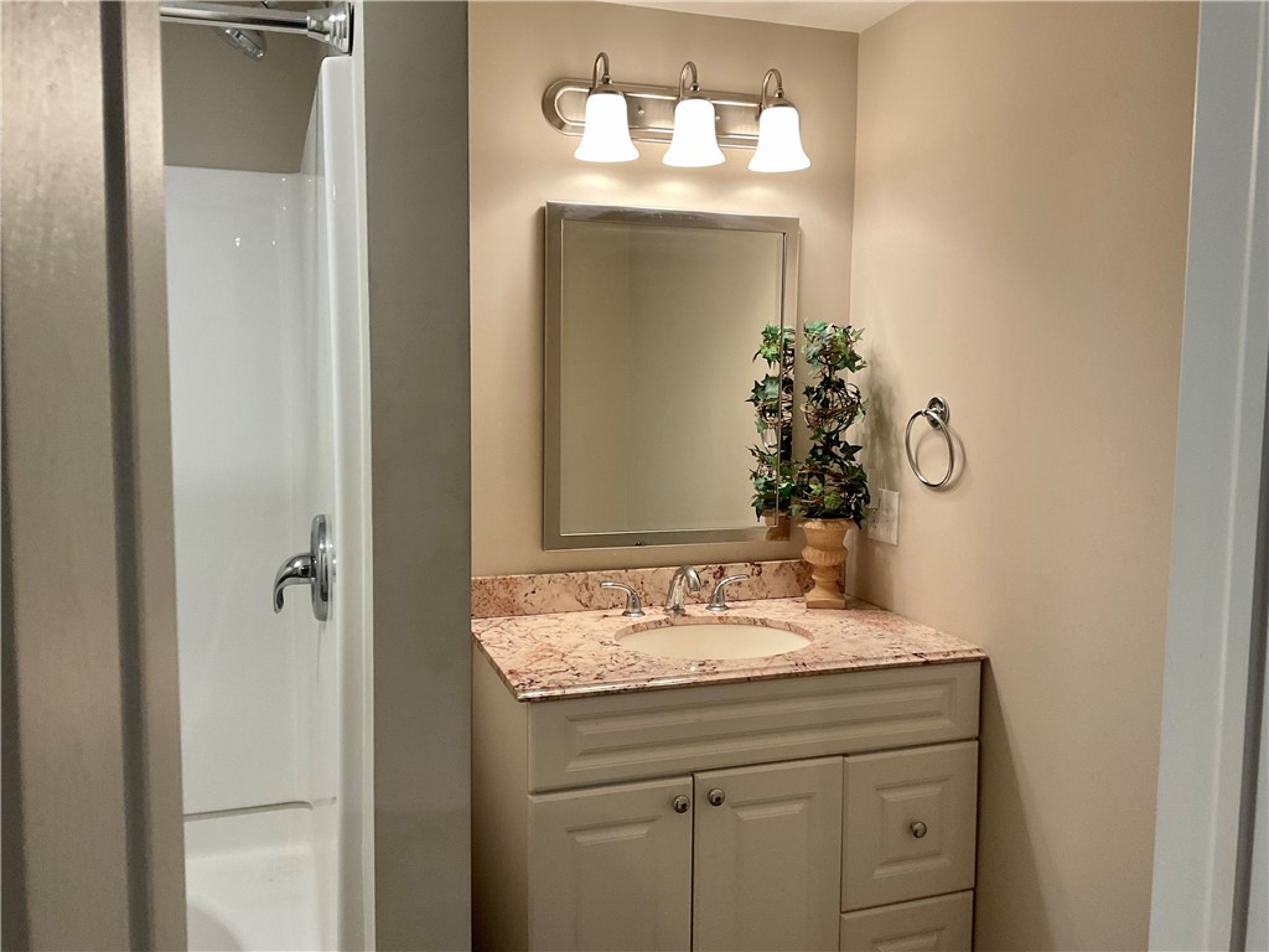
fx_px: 1063
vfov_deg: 48.2
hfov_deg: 61.7
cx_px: 634
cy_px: 476
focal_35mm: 29
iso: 80
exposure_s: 1/60
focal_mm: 3
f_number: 1.8
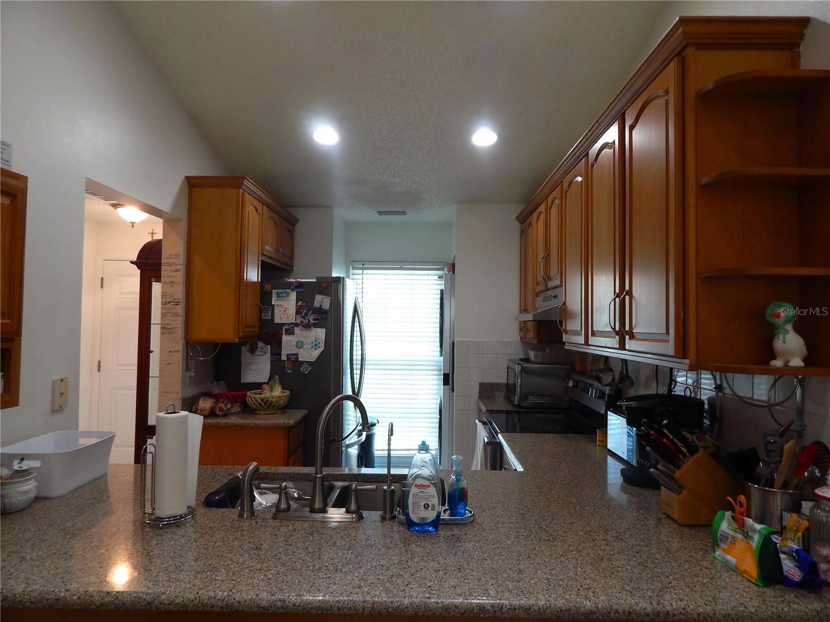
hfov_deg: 73.9
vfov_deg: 58.9
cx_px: 415
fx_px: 551
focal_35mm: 23
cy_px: 311
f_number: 3
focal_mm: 4
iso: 125
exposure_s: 1/40
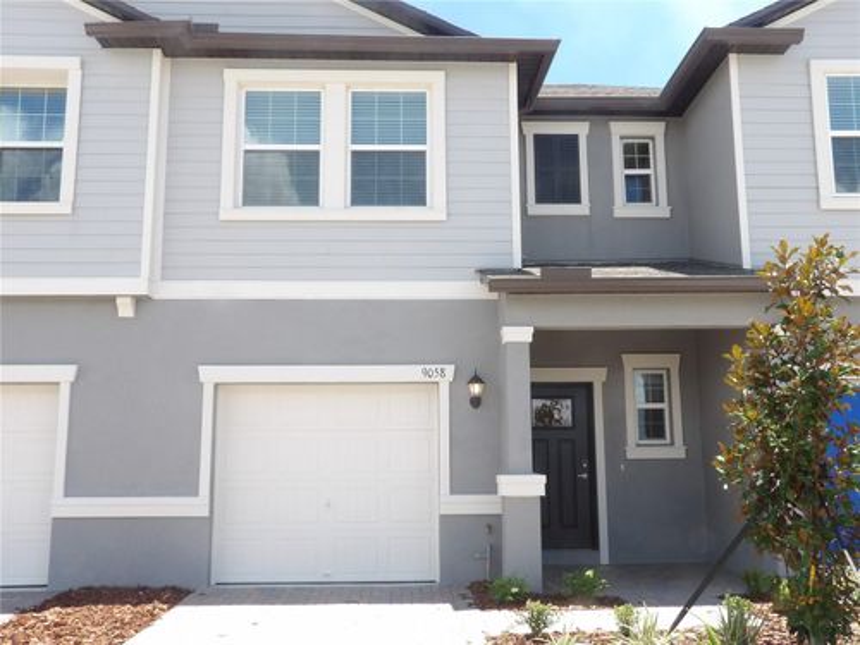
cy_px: 322
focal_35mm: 33
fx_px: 820
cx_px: 430
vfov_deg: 42.9
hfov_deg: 55.4
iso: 100
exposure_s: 1/94
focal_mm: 5.9
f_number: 7.1
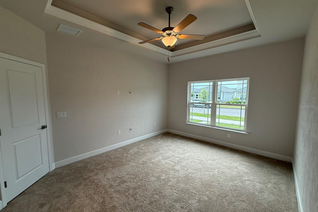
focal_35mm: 15
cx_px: 155
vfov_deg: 77.3
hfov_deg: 100.4
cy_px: 107
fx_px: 132
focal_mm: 2.22
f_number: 2.2
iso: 80
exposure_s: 1/120
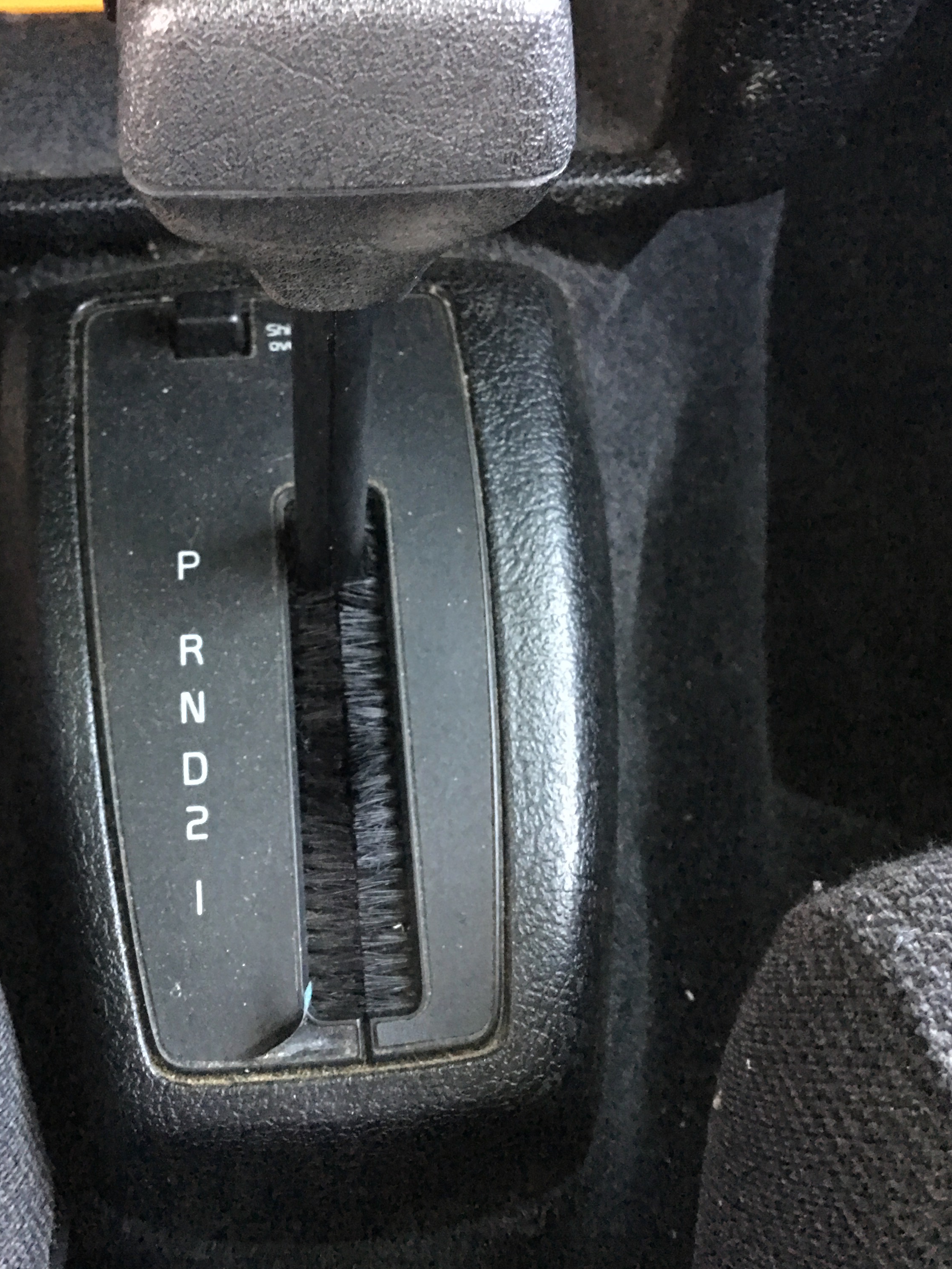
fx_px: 1430
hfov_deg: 36.5
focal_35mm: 39
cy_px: 535
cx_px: 337
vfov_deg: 47.7
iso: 200
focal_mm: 4.15
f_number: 2.2
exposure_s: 1/4
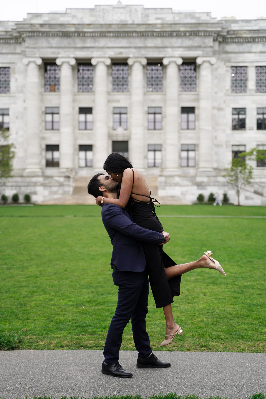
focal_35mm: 63
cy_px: 197
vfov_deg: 31.9
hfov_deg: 21.6
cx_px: 133
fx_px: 698
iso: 100
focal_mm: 62
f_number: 2.8
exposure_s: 1/1000
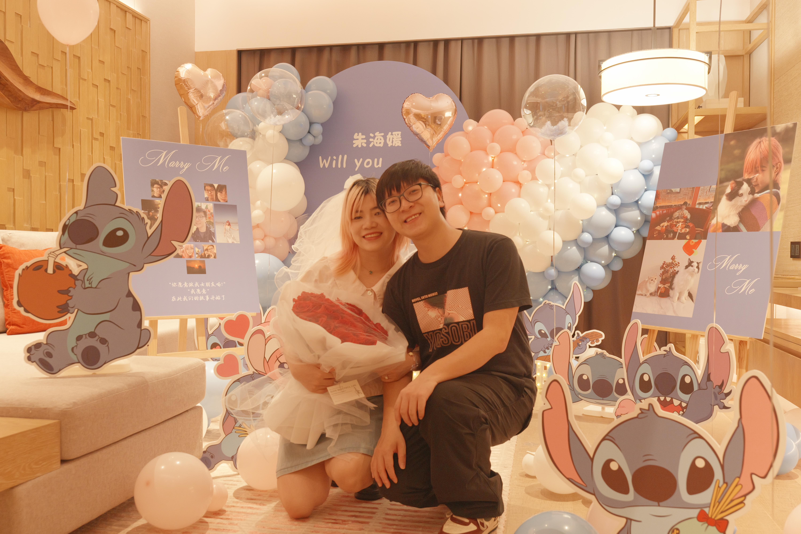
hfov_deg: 57.2
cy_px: 267
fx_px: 734
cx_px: 400
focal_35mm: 33
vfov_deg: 40.0
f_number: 6.3
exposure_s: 1/20
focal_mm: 33
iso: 6400
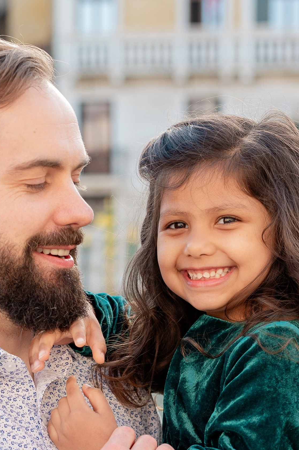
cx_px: 90
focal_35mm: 114
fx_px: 1422
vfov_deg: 17.4
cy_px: 474
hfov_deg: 12.0
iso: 250
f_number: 3.5
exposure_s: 1/400
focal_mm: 50
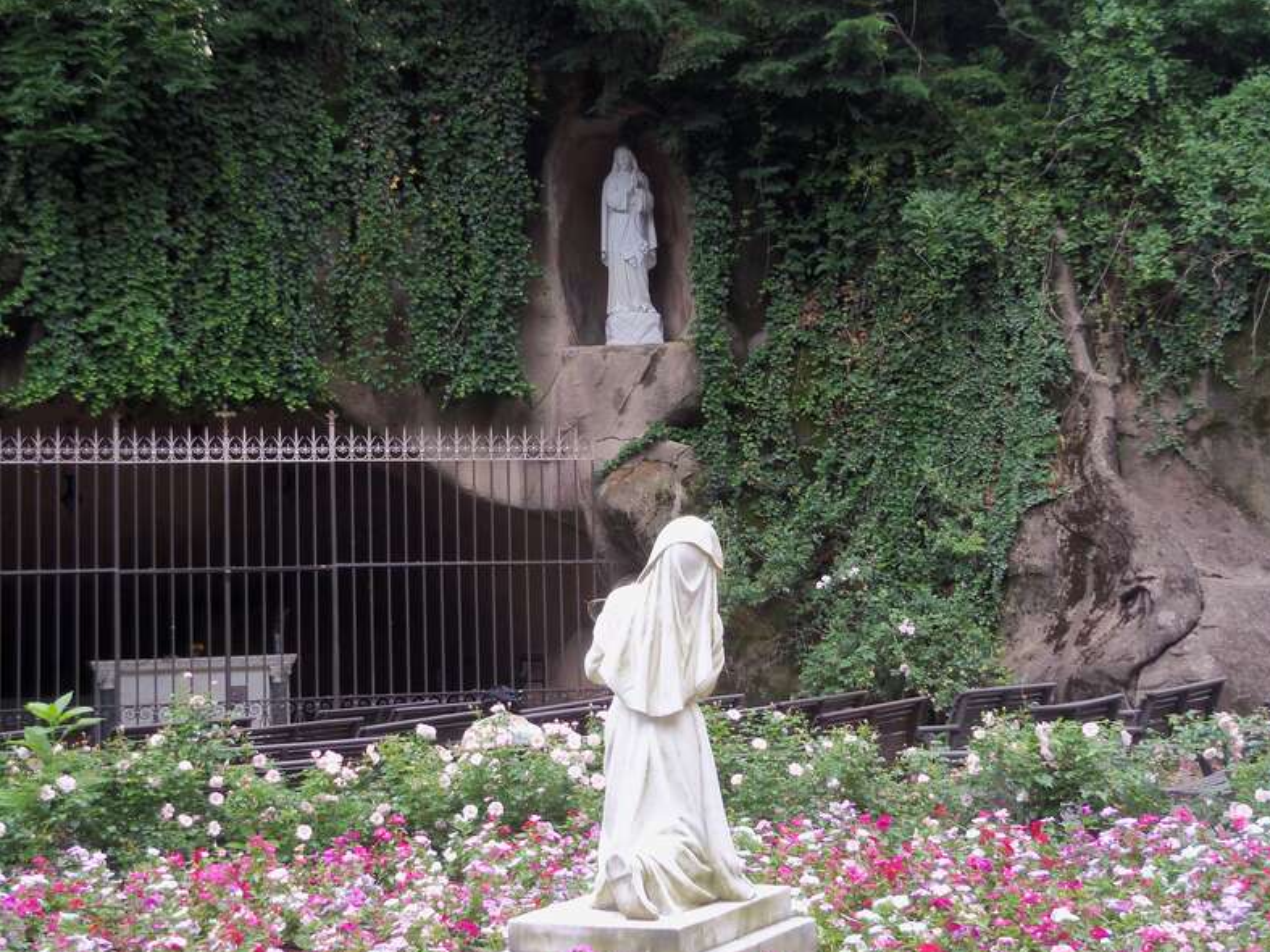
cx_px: 644
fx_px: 2311
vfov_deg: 23.3
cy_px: 479
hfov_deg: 30.7
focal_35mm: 63
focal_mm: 10.9
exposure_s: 1/80
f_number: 4.8
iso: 100
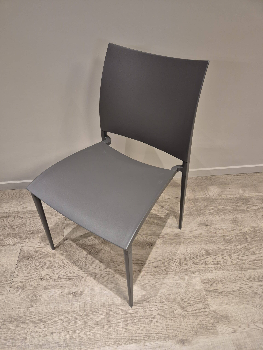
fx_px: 233
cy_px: 175
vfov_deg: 73.9
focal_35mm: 23
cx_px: 132
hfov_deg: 58.9
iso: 320
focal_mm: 5.4
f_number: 1.8
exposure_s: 1/100
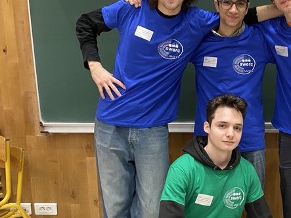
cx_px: 242
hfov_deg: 38.6
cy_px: 132
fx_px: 395
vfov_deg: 30.8
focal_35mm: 47
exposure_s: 1/27
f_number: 1.8
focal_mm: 4.25
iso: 800
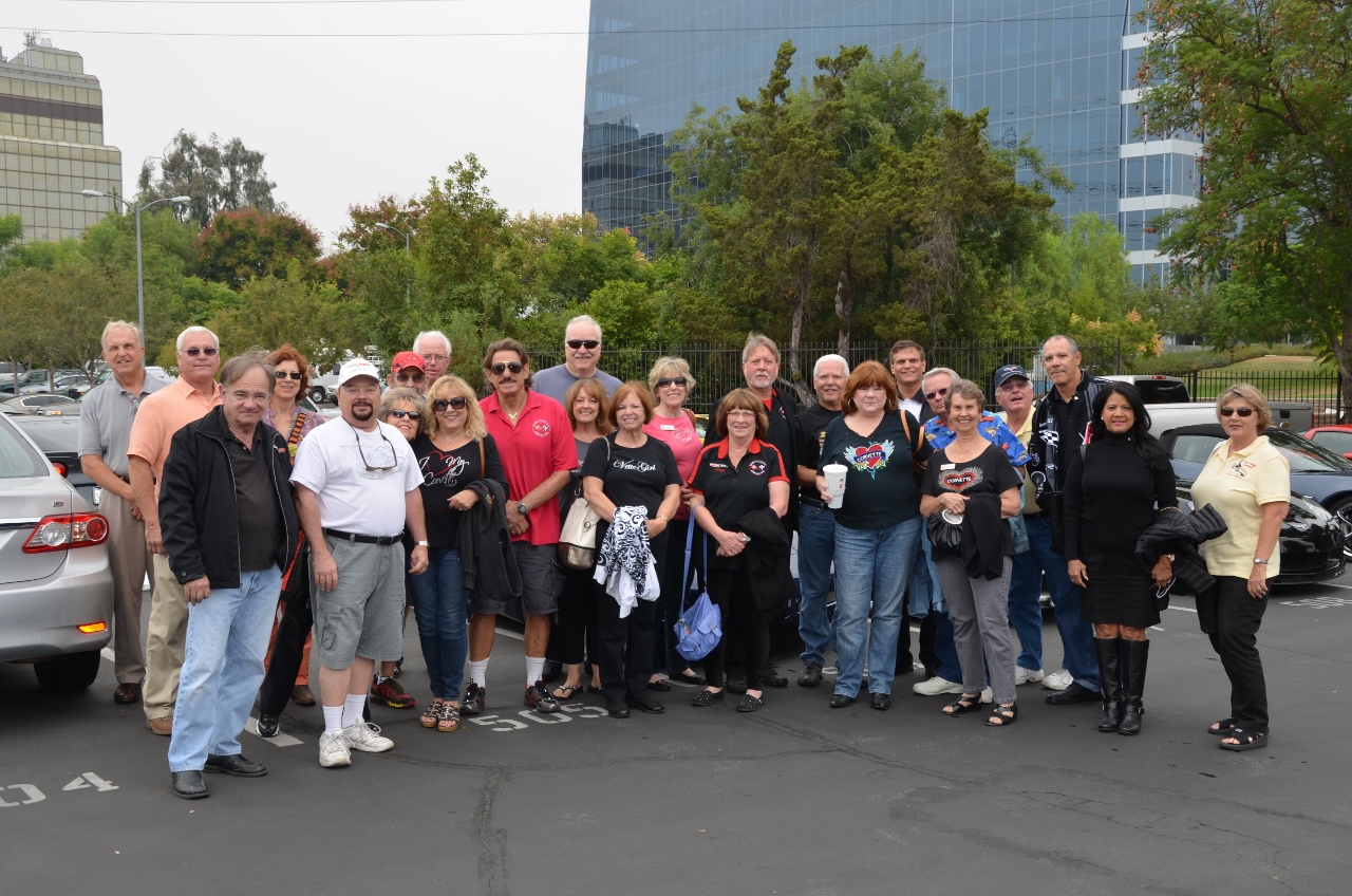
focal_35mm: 39
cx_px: 676
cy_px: 448
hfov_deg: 49.6
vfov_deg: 34.1
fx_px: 1462
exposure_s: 1/200
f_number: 6.3
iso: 100
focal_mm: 26
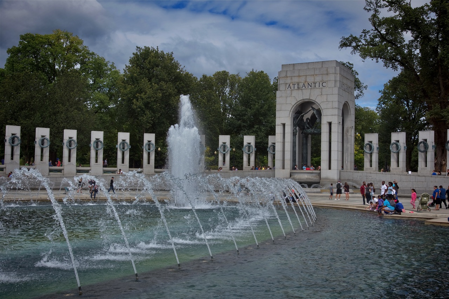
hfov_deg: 41.1
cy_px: 150
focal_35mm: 48
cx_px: 224
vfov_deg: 28.1
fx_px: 599
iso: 100
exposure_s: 1/320
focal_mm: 48
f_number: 9
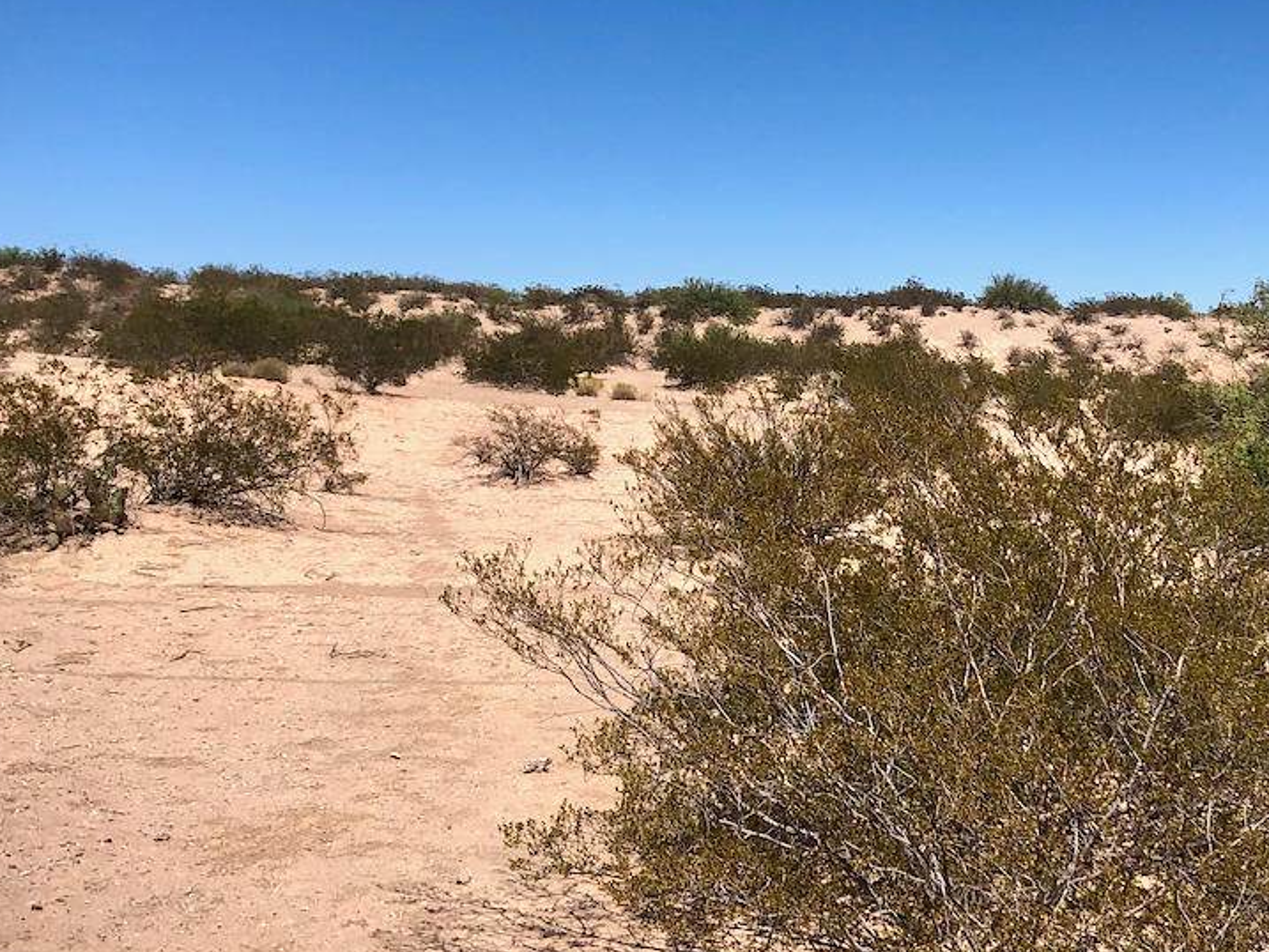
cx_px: 793
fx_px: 1833
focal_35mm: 50
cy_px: 290
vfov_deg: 28.8
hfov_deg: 37.9
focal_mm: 4
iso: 20
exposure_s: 1/3040
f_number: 1.8
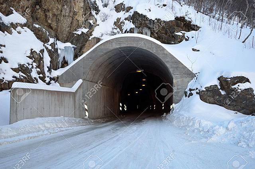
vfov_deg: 34.1
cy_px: 84
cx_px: 128
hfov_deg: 49.6
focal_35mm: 39
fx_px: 276
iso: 200
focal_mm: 26
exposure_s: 1/160
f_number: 4.2
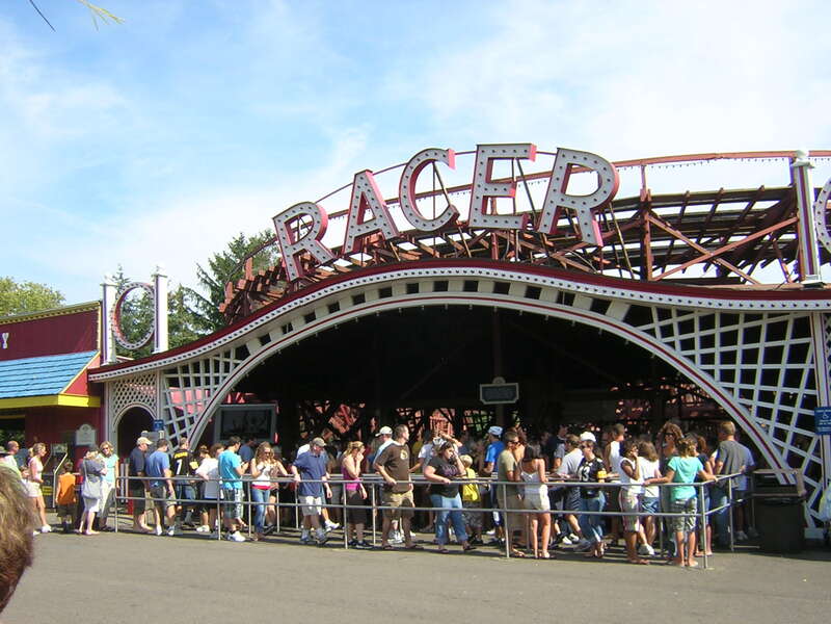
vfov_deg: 39.7
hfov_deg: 51.4
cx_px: 416
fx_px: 864
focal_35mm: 36
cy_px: 312
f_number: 5.2
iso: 100
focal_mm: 4.7
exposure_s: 1/200
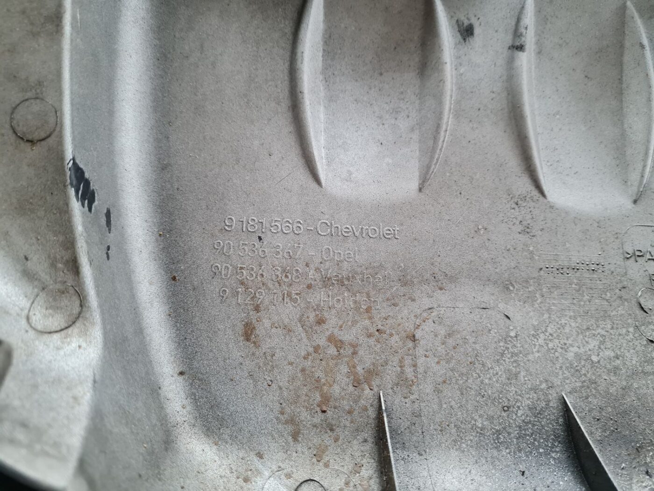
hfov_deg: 67.3
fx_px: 491
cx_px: 327
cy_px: 246
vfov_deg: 53.1
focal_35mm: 26
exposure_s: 1/50
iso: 400
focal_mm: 5.4
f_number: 1.8
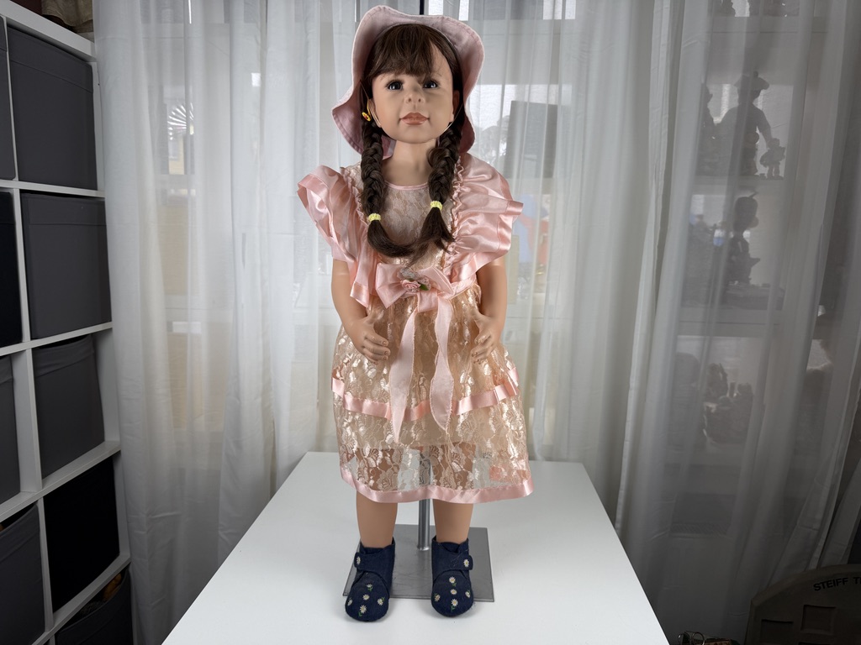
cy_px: 322
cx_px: 430
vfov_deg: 56.8
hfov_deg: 71.6
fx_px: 597
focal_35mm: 24
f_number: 1.78
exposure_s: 1/163
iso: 64
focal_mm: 6.76
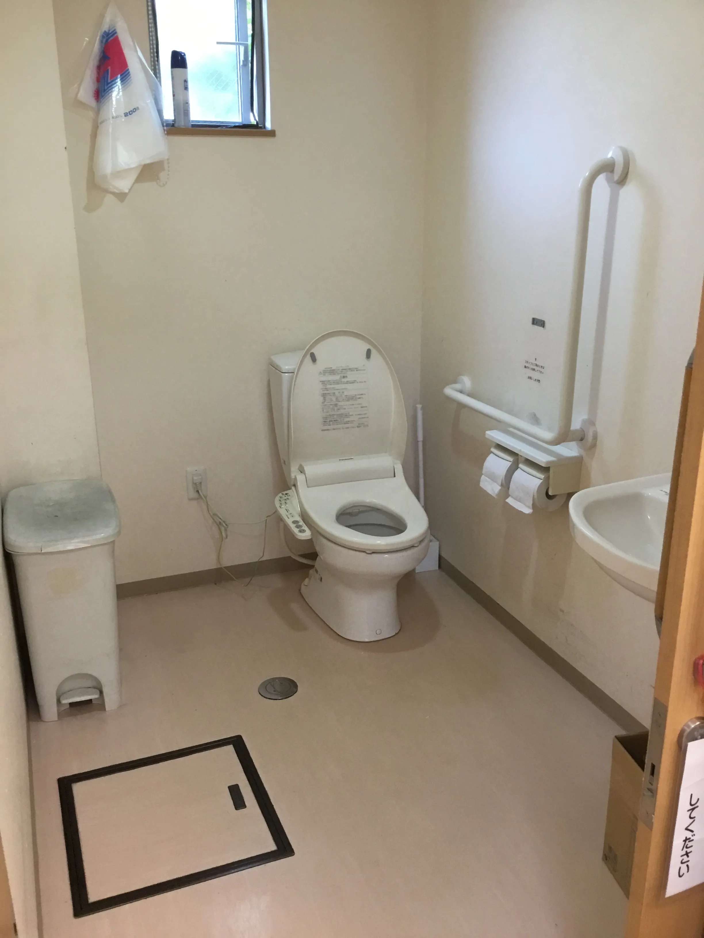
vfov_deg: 58.4
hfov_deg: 45.4
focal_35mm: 31
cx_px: 352
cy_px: 469
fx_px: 841
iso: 125
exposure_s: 1/33
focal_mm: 3.3
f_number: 2.4
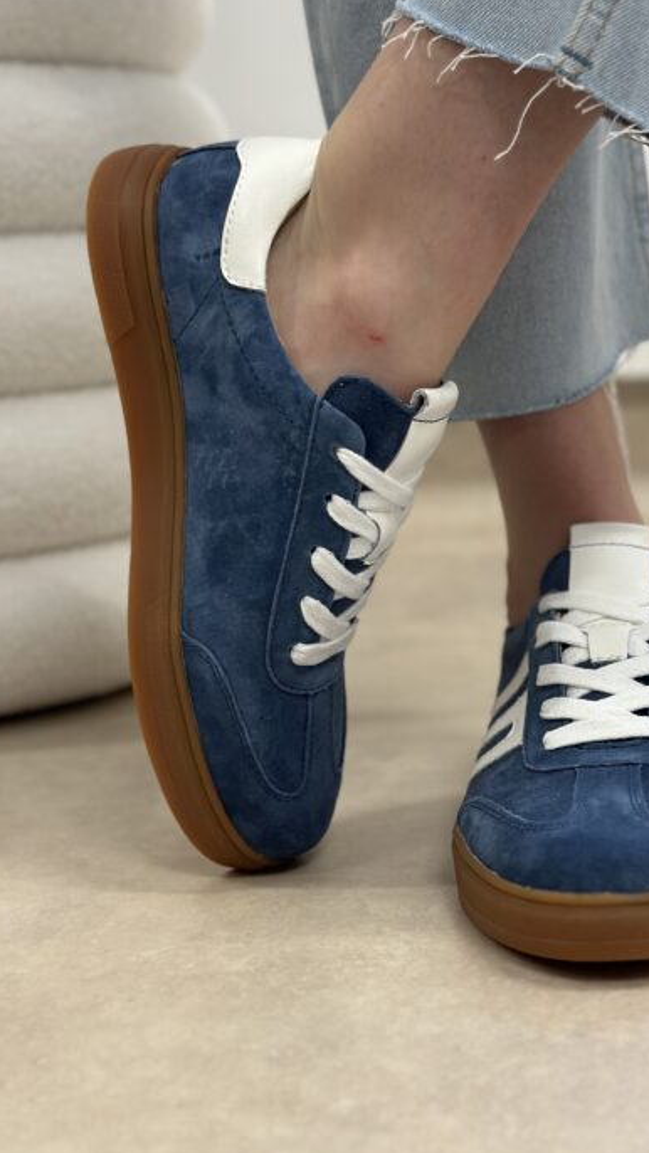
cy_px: 531
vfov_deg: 34.3
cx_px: 434
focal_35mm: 61
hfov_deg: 19.7
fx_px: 1866
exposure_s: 1/100
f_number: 1.78
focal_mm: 6.86
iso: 200
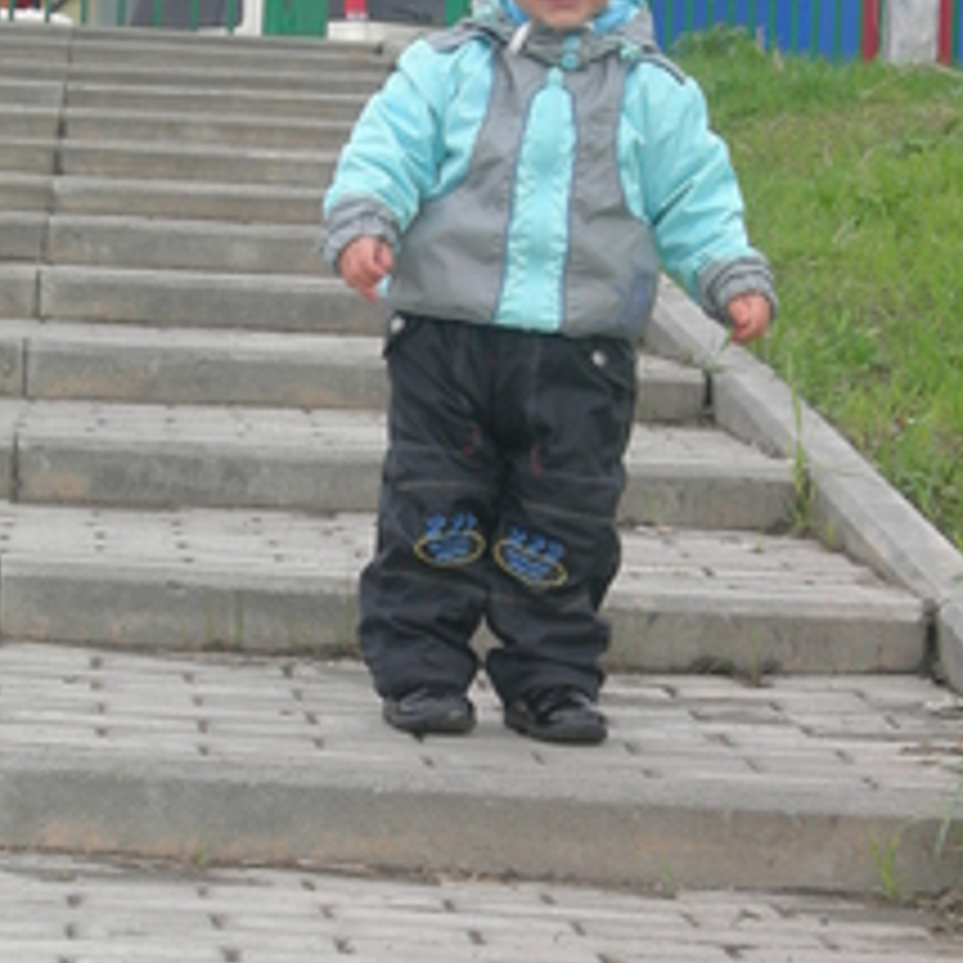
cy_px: 477
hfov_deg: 11.1
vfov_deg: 11.1
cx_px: 508
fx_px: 4973
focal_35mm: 158
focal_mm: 17.7
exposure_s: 1/147
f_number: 5.1
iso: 64
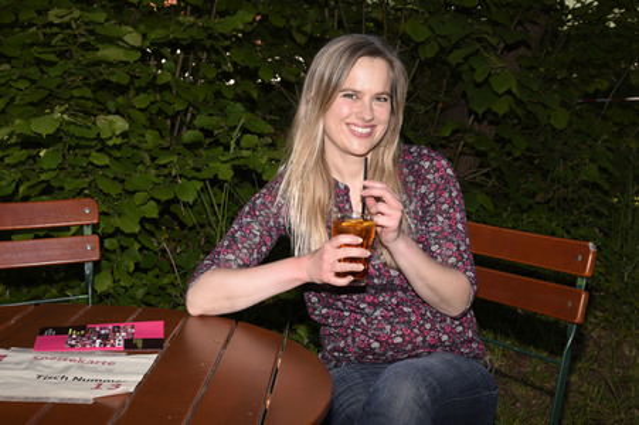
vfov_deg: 24.6
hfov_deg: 36.3
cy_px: 212
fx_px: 976
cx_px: 320
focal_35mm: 55
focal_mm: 55
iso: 320
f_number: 11
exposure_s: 1/160
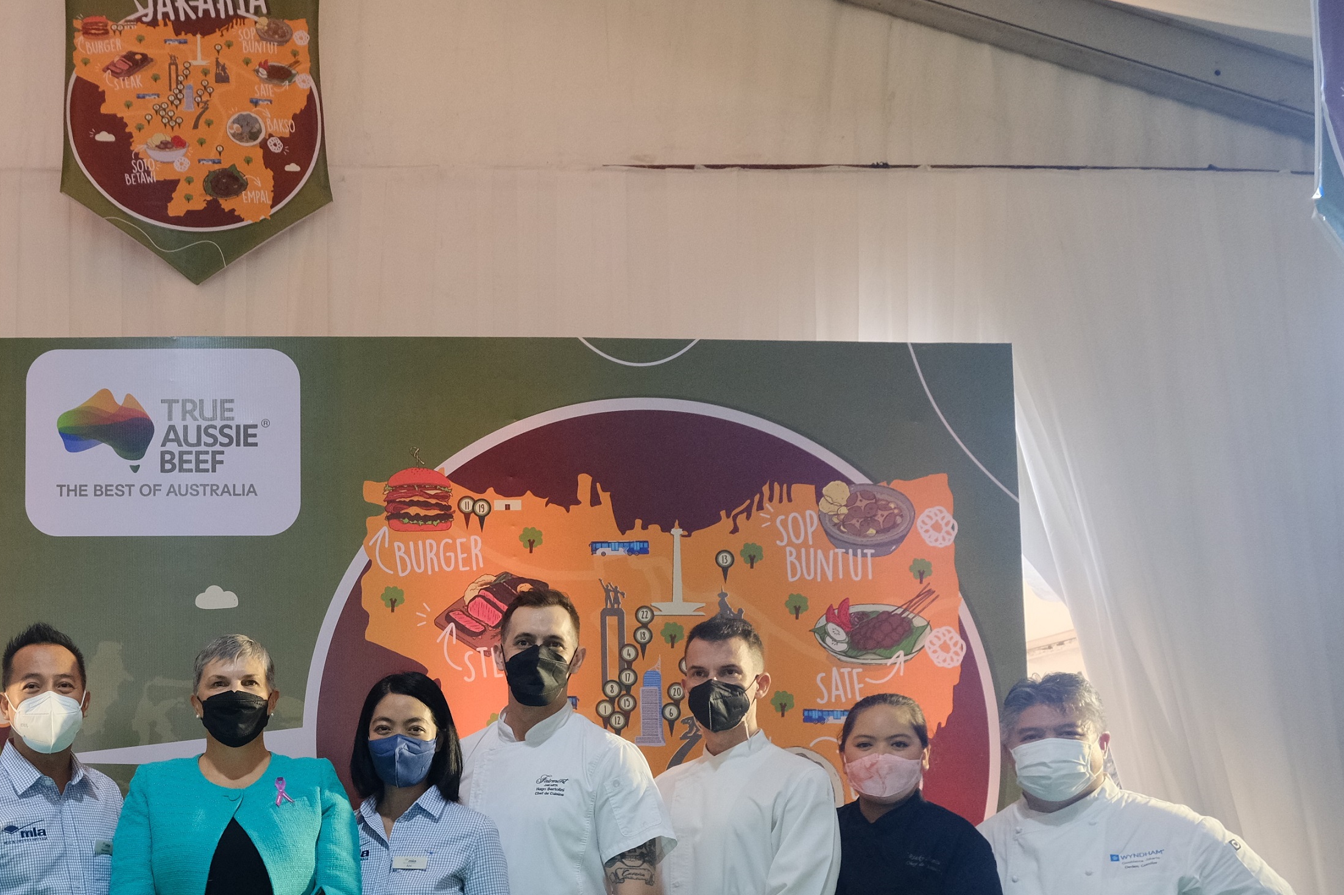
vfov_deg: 31.3
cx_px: 205
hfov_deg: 44.3
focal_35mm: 41
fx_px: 1530
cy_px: 787
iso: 2000
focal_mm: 15
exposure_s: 1/125
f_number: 5
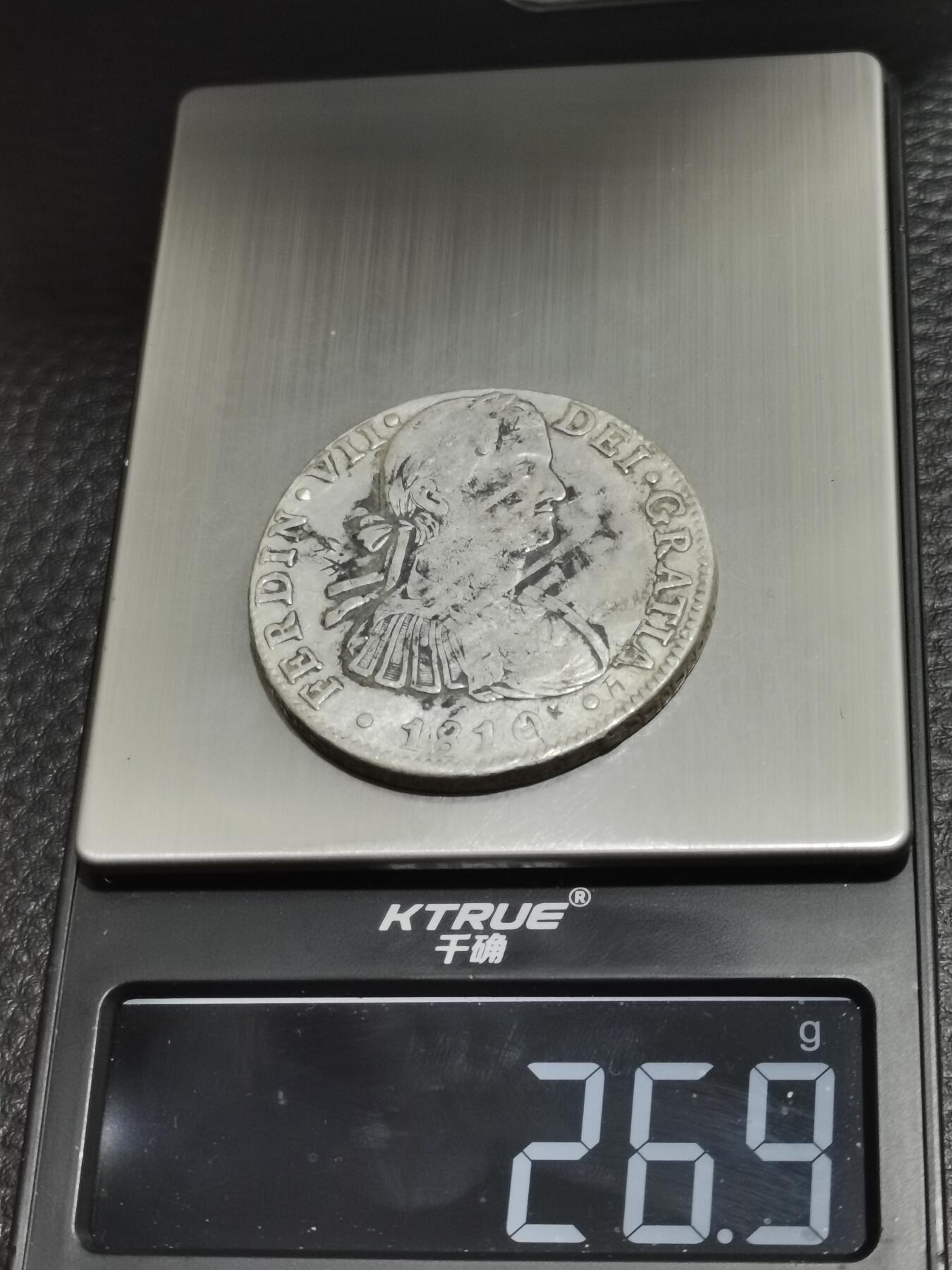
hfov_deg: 20.7
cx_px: 476
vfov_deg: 27.4
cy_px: 635
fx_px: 2603
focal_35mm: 71
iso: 100
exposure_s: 1/100
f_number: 1.8
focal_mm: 5.58
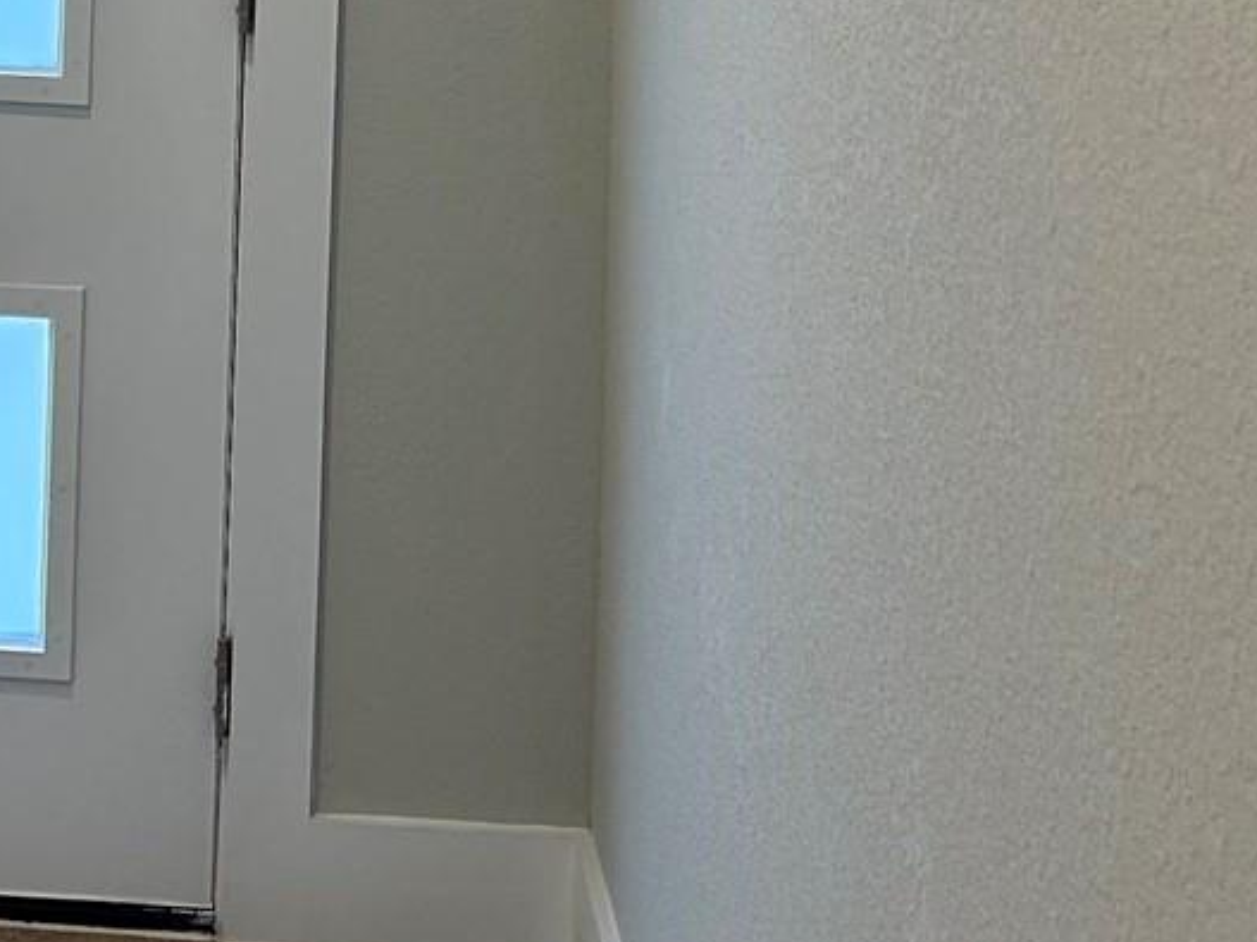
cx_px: -67
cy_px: -434
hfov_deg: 18.8
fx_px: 3667
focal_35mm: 101
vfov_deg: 13.8
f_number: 1.5
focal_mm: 5.7
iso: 80
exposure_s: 1/120
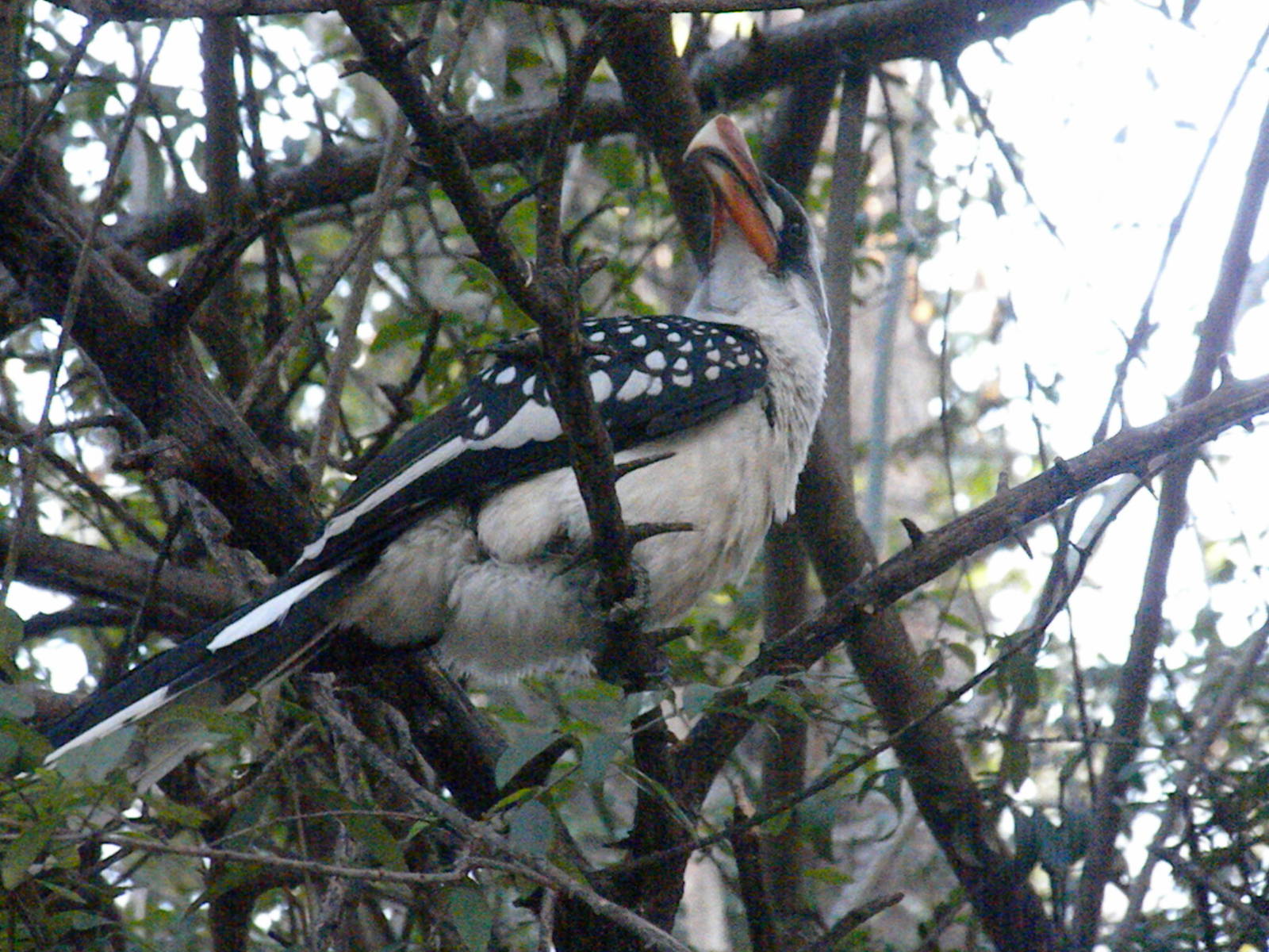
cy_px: 476
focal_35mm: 260
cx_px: 634
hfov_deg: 7.6
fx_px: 9531
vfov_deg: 5.7
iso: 3200
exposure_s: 1/245
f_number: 5.3
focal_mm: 46.2
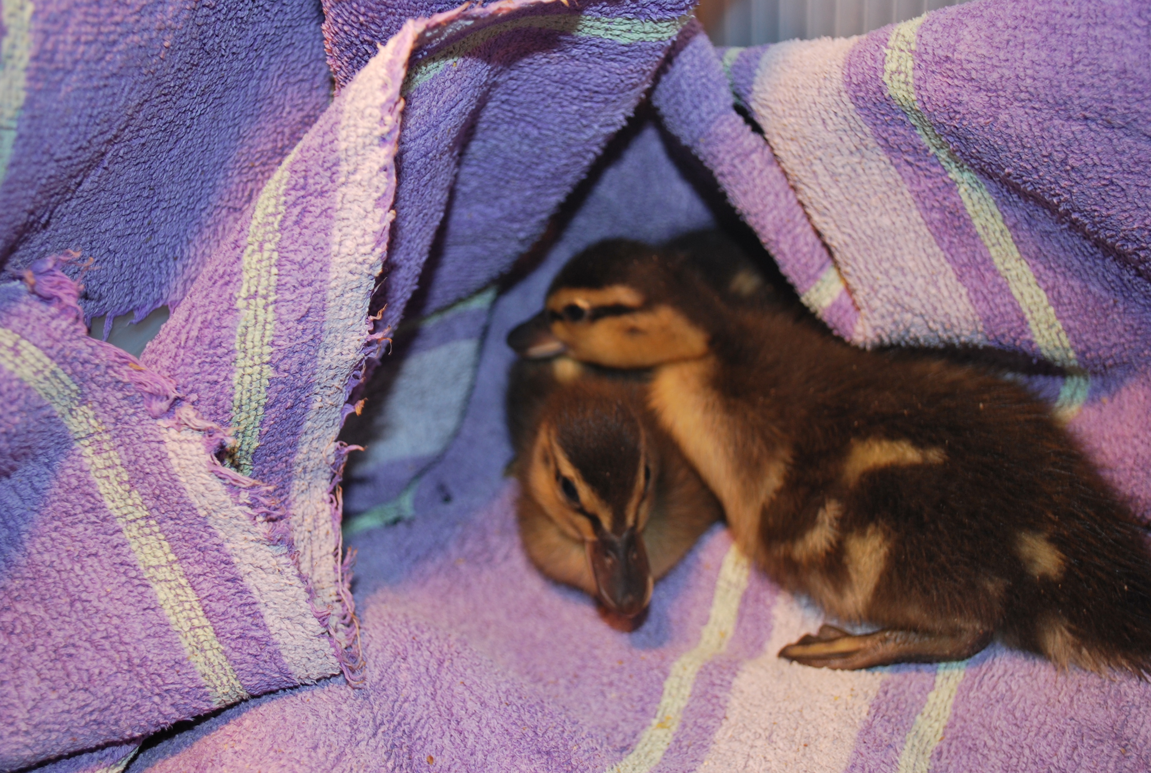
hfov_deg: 41.0
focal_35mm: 48
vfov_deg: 28.2
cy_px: 386
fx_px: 1538
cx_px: 576
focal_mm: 32
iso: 200
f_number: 4.8
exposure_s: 1/60
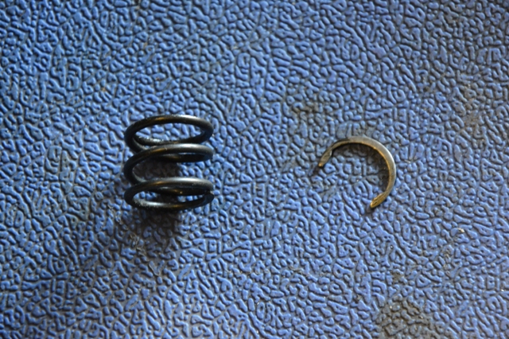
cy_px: 170
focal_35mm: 158
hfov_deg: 13.0
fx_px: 2226
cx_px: 254
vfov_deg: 8.7
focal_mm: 105
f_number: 5.6
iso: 3200
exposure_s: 1/8
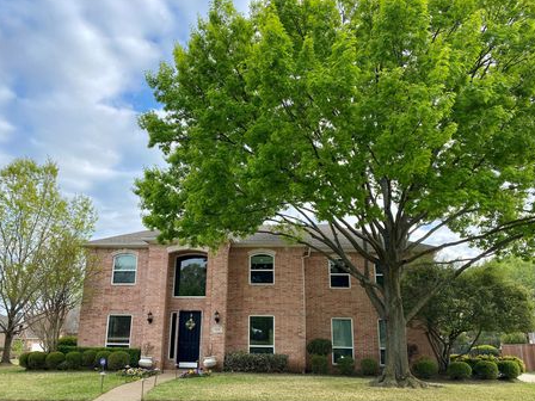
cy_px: 215
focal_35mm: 29
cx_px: 248
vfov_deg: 48.2
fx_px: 448
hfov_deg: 61.6
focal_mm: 4.25
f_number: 1.8
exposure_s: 1/912
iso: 32
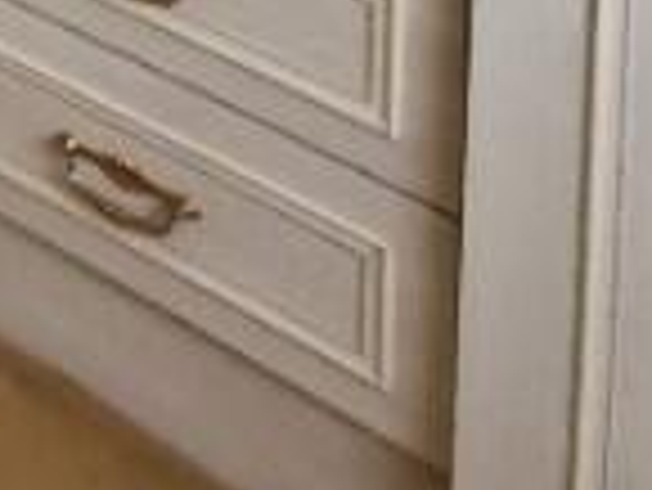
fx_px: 2262
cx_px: -1016
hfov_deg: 12.2
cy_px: -1083
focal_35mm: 120
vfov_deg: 9.2
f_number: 2.2
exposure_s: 1/33.3
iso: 400
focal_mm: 2.26
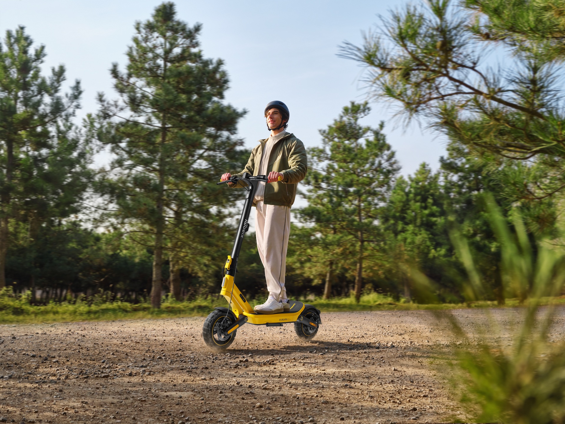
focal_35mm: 36
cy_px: 212
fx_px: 588
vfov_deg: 39.7
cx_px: 282
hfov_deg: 51.4
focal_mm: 45
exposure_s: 1/1600
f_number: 6.4
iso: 800
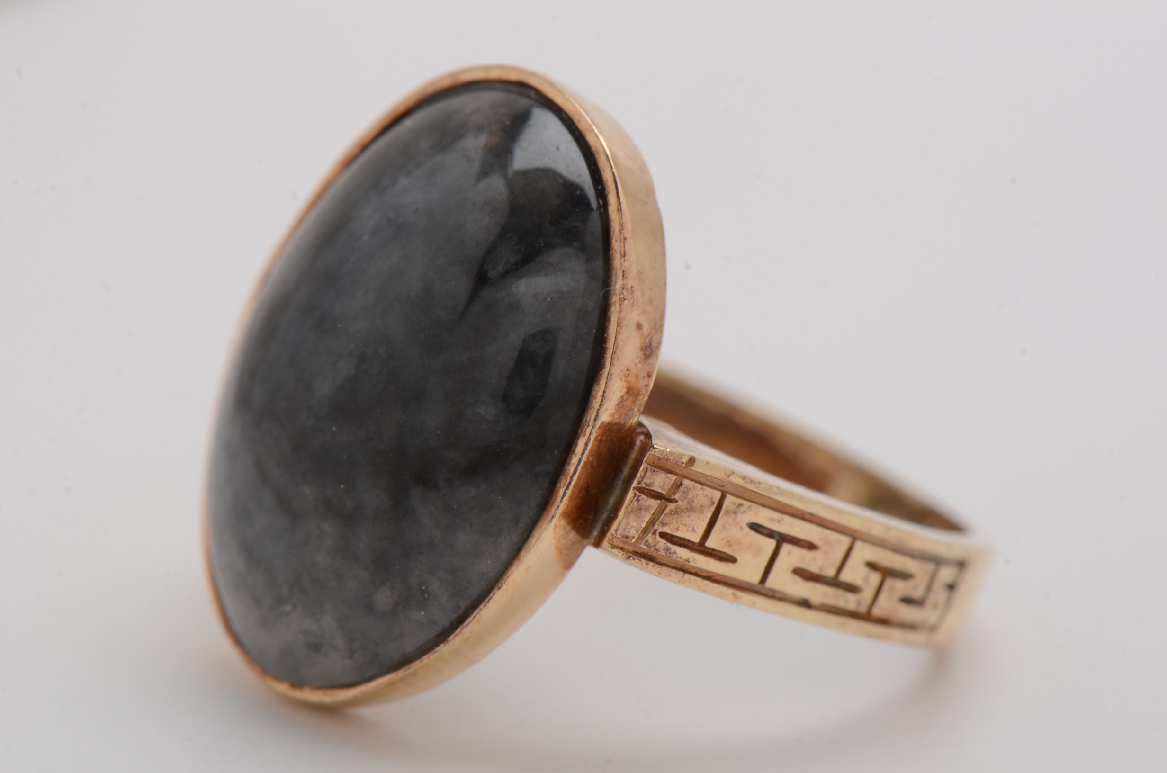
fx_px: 4125
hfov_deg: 16.1
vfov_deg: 10.7
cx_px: 584
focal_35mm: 128
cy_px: 386
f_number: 20
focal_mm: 85
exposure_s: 1/160
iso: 200
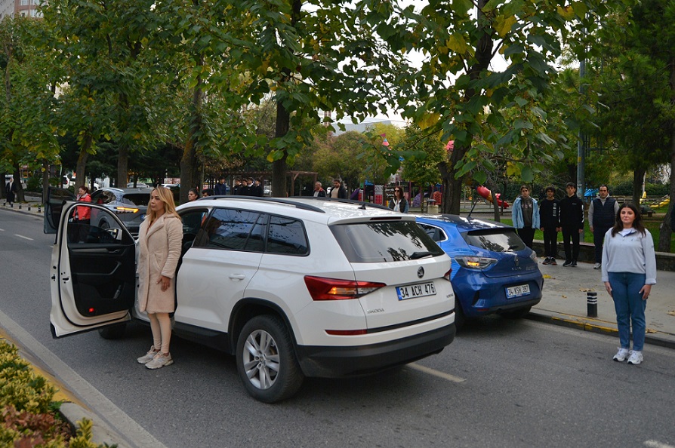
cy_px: 224
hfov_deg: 73.8
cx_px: 338
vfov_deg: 53.0
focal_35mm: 24
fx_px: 450
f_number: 2.8
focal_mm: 24
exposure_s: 1/833
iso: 100
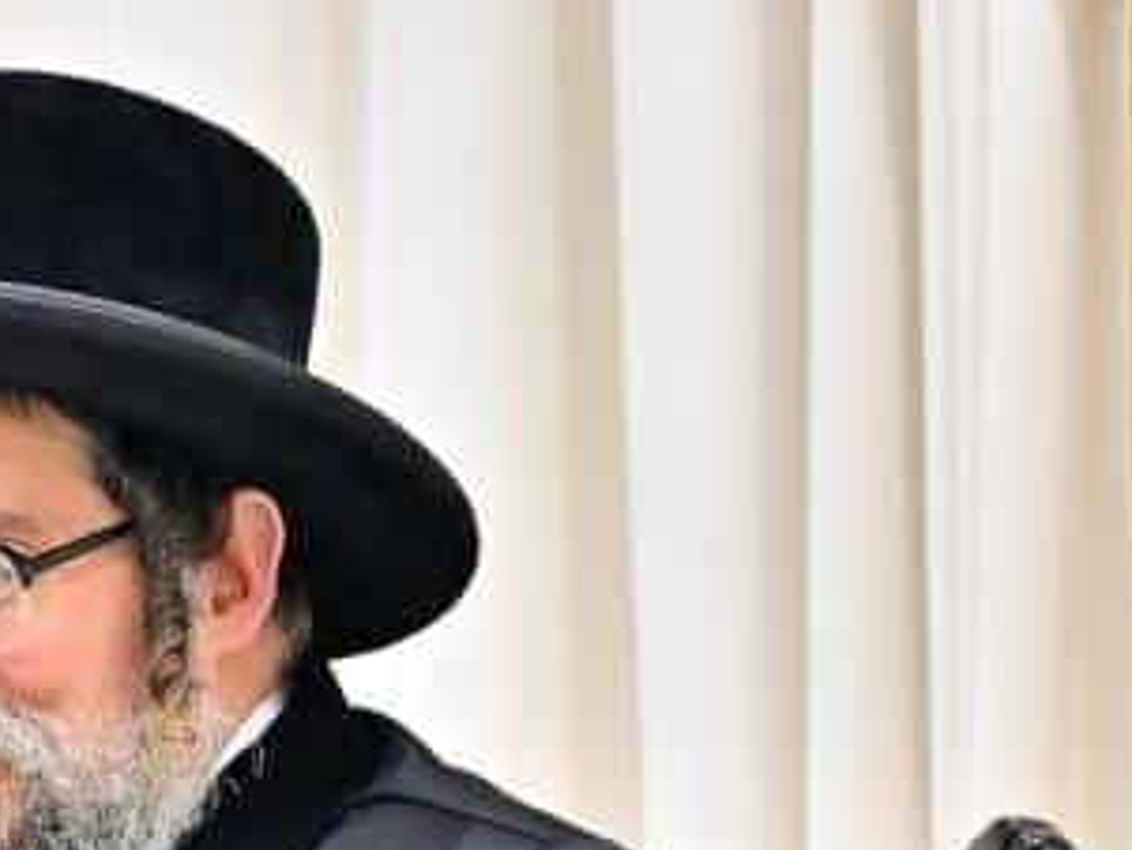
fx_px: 19269
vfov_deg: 2.5
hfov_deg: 3.4
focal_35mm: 589
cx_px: -199
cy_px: 888
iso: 1250
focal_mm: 120
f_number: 4
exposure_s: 1/200
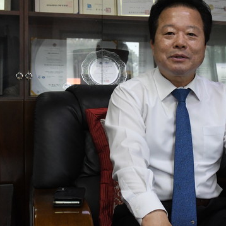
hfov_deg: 29.8
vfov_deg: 30.0
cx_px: 156
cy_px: 104
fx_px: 421
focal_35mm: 57
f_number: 5.6
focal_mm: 27
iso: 8000
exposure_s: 1/800
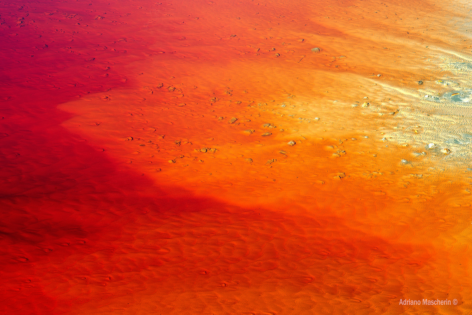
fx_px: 1639
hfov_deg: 16.4
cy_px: 158
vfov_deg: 11.0
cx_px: 236
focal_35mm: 125
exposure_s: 1/40
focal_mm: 125
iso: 100
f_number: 14
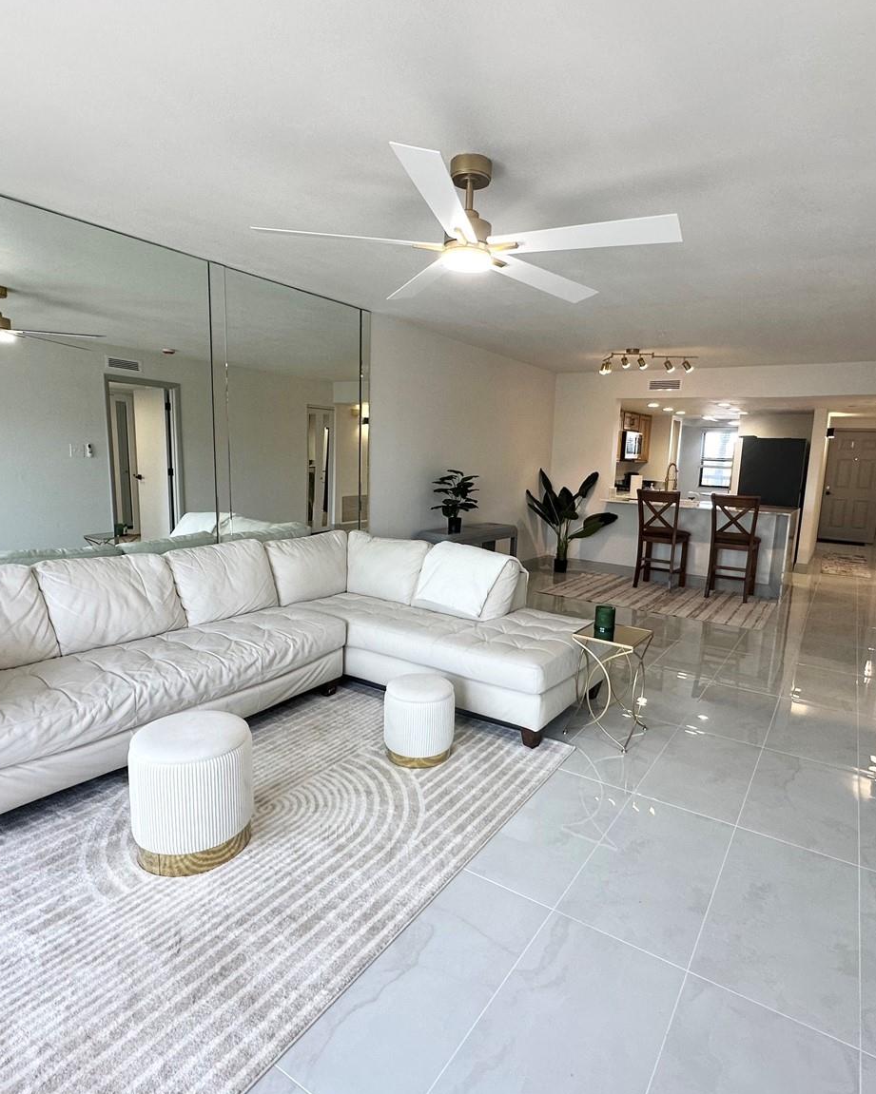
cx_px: 472
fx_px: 616
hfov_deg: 70.7
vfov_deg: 83.3
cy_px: 550
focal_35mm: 19
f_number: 2.2
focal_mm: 2.22
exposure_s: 1/125
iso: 125
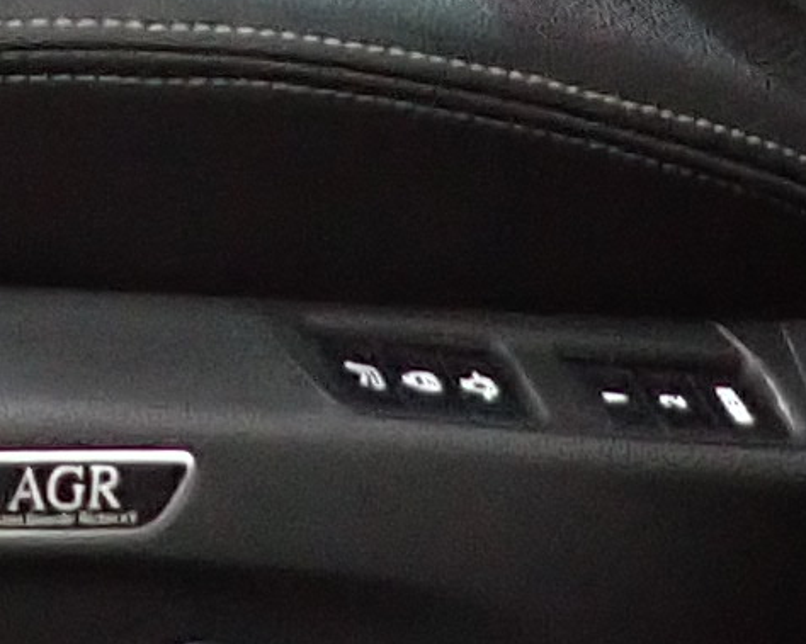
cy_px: -1453
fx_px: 4913
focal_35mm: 206
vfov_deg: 6.6
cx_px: -301
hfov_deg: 9.2
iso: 500
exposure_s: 1/30
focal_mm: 4.5
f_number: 2
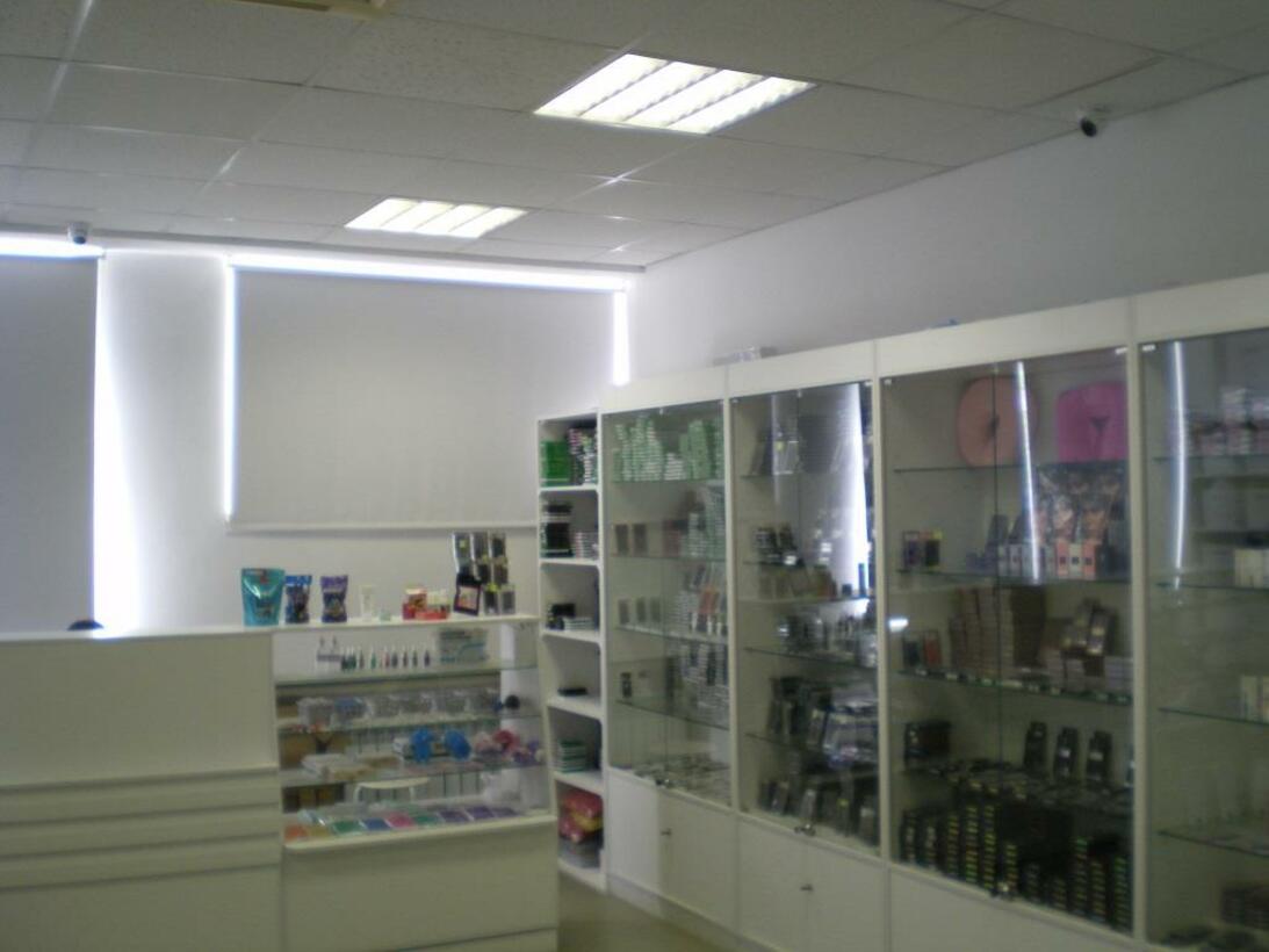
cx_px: 634
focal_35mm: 38
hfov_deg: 49.0
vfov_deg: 37.7
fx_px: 1393
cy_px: 476
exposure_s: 1/30
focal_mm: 6.3
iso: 200
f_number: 3.1
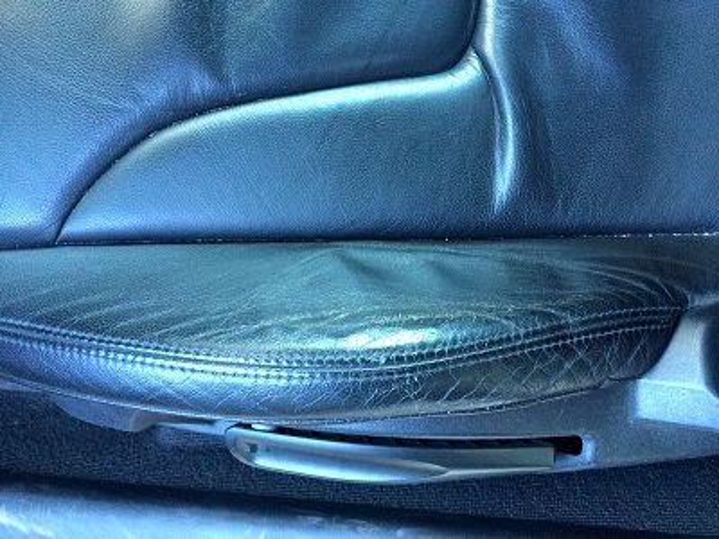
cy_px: 270
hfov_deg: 60.0
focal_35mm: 30
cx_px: 360
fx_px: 623
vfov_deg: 46.8
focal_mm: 4.12
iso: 320
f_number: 2.2
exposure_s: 1/24
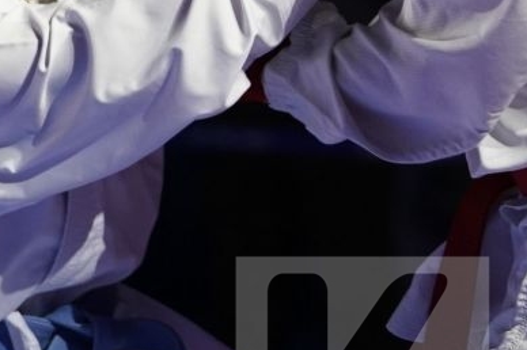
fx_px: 8015
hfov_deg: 3.8
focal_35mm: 548
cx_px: 363
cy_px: -102
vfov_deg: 2.5
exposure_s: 1/1000
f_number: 2.8
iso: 2000
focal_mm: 118
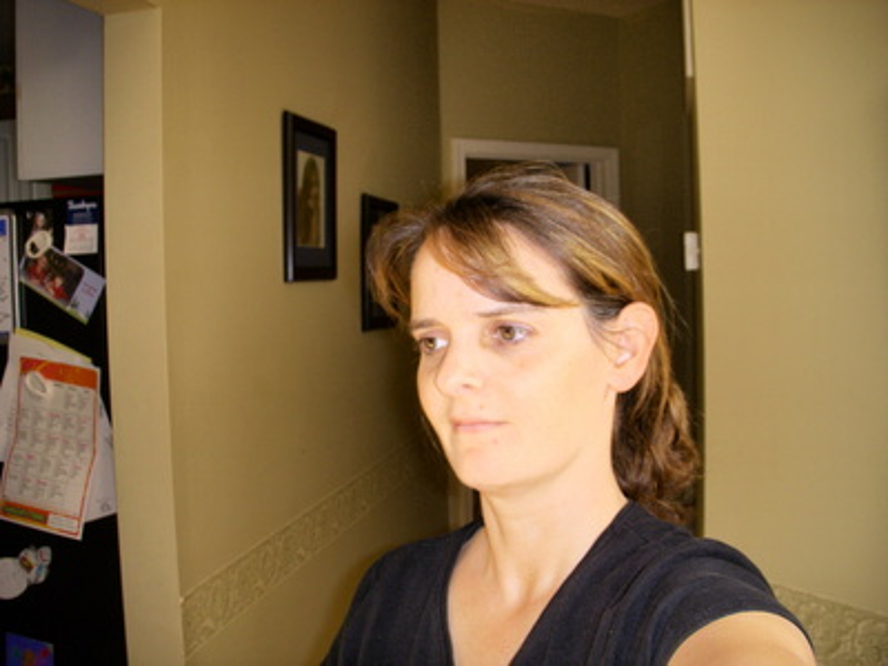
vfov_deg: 37.7
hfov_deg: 49.0
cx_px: 444
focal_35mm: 38
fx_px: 975
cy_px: 333
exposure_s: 1/30
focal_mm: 6.3
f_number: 3.3
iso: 100
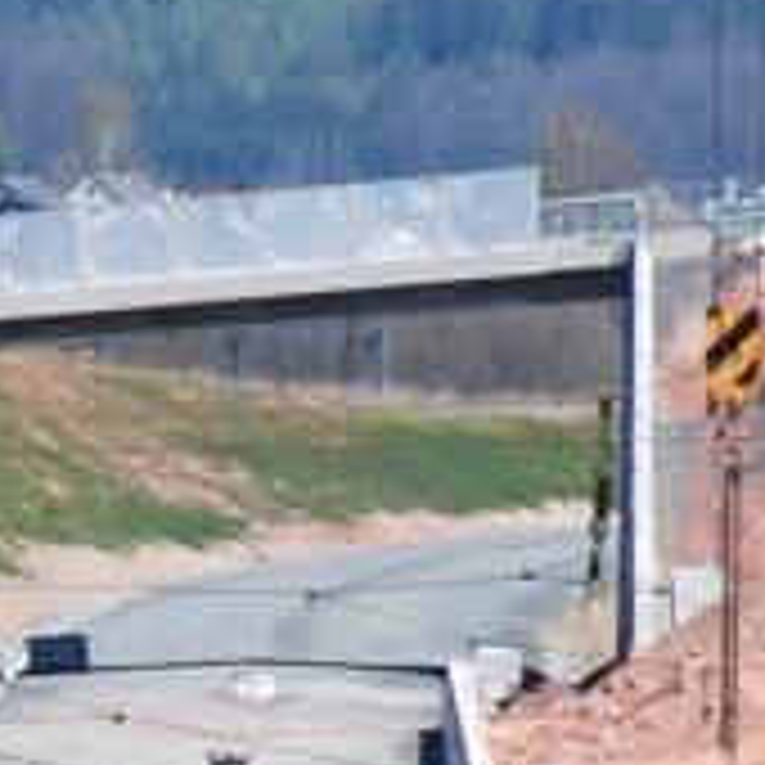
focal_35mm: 764
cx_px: -1706
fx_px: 19102
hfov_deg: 2.3
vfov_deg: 2.3
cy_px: 947
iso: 250
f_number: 8
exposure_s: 1/500
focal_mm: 85
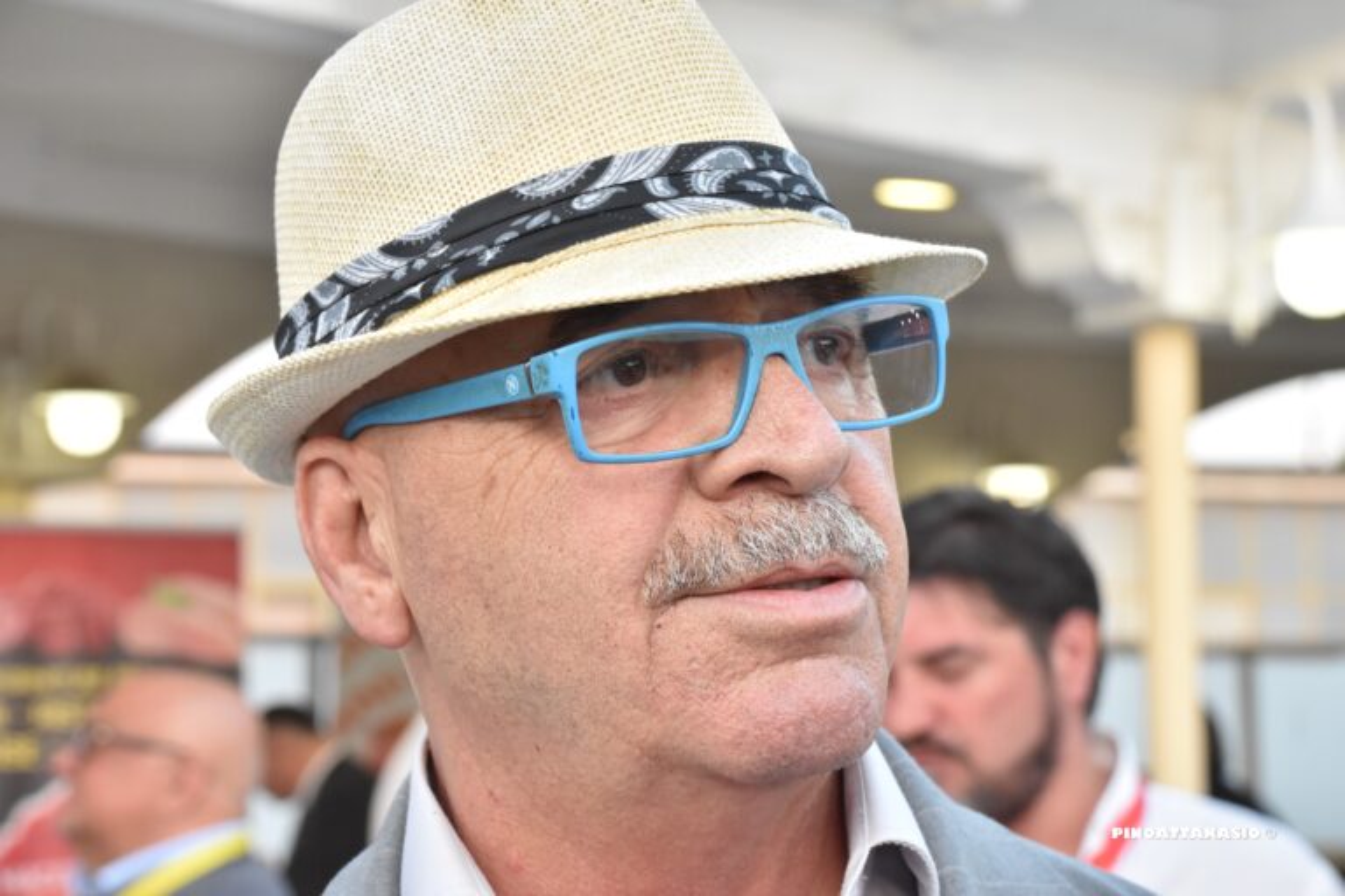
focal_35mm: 87
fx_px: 3250
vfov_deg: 15.7
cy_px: 448
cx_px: 672
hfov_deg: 23.4
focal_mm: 58
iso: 1600
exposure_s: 1/125
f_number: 7.1
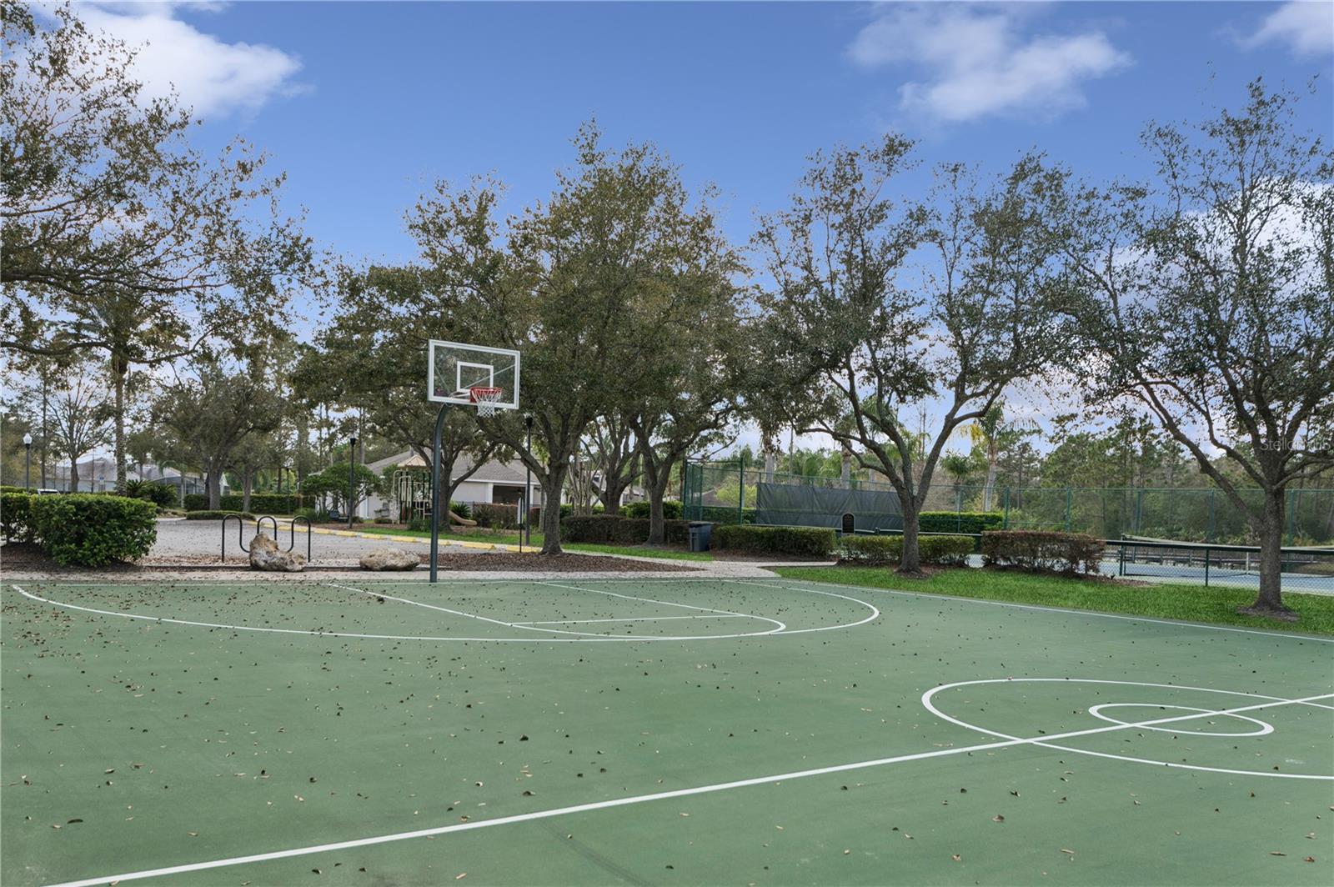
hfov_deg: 62.0
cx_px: 667
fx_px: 1111
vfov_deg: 43.5
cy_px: 444
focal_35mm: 30
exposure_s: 1/125
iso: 100
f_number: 9
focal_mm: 20
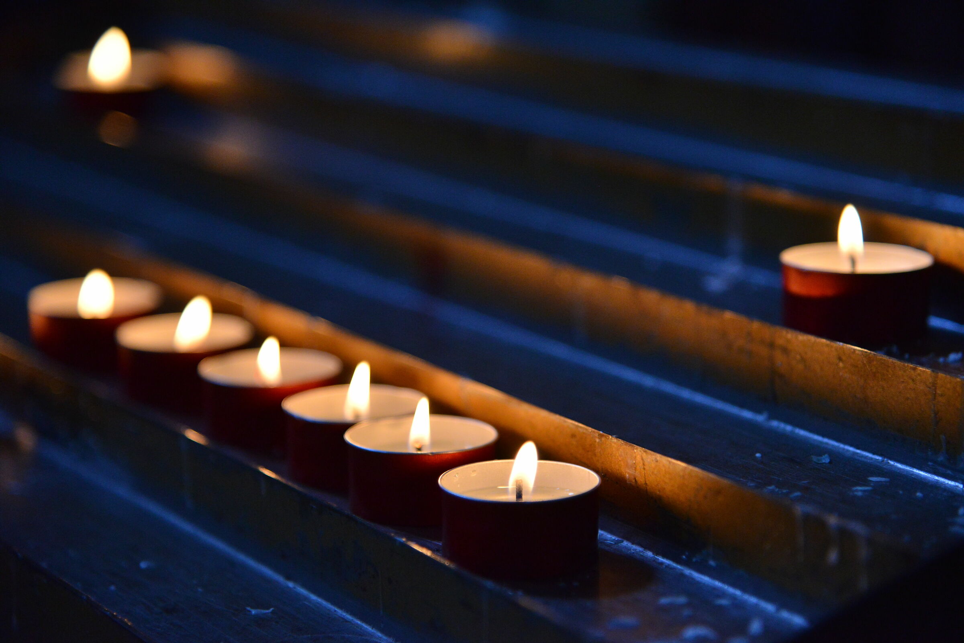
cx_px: 482
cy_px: 322
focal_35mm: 120
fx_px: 3213
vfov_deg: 11.4
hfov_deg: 17.1
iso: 2500
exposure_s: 1/500
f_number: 4
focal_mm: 120
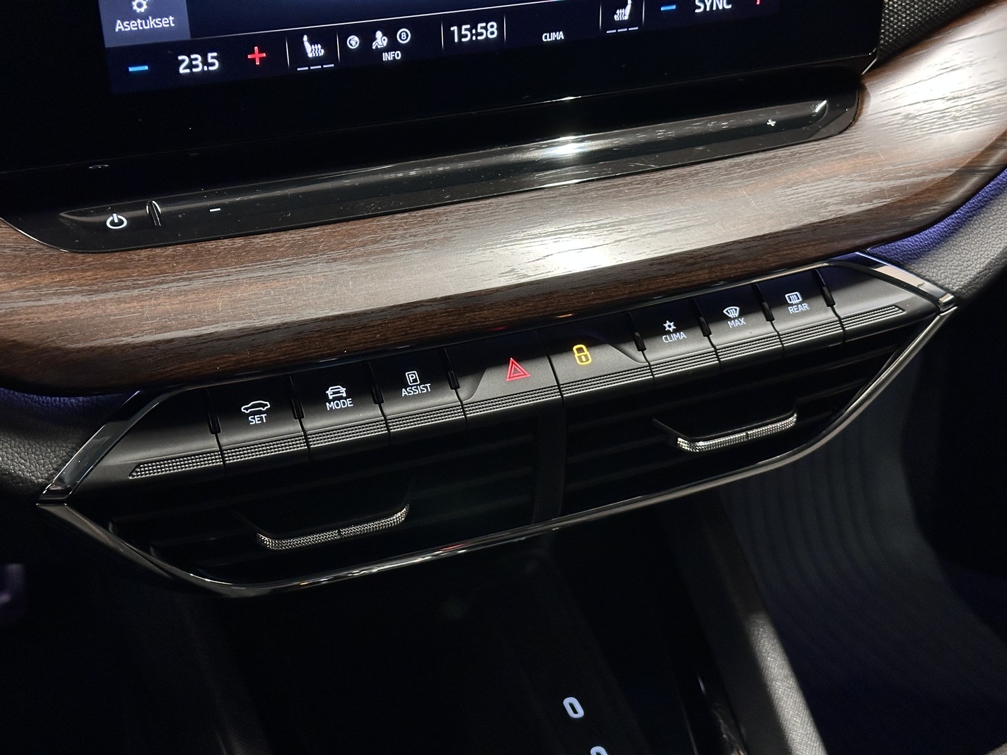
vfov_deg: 30.3
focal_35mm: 48
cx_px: 504
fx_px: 1396
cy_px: 378
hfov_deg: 39.7
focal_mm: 6.86
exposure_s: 1/40
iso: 320
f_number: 1.78
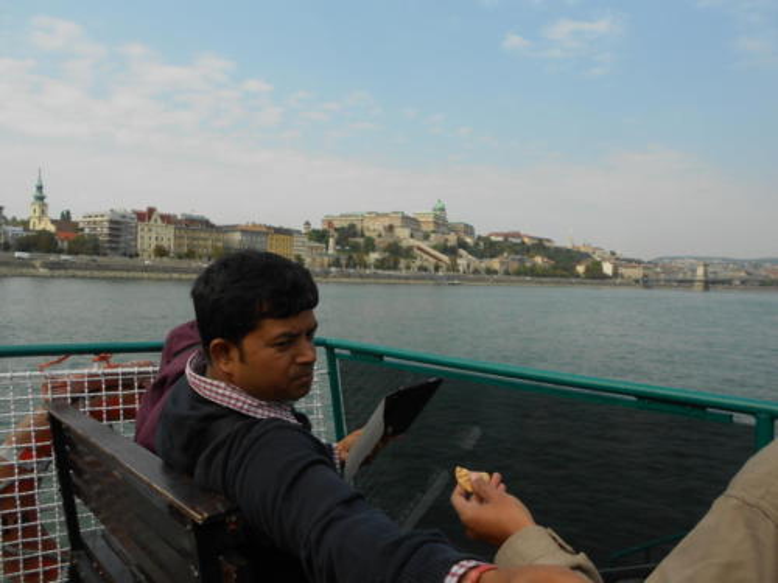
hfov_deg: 67.3
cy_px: 292
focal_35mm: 26
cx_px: 389
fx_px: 584
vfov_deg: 53.1
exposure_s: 1/800
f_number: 3.2
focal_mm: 4.6
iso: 80
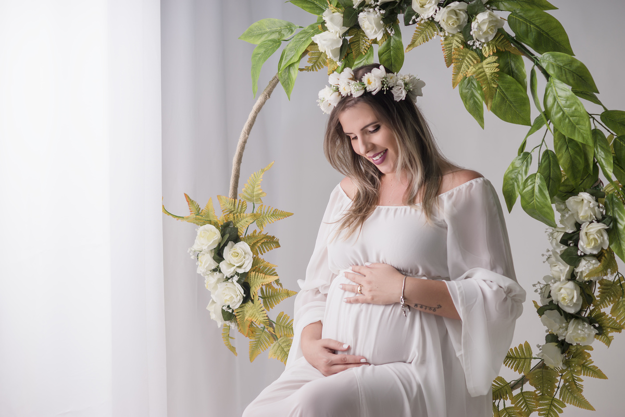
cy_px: 208
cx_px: 312
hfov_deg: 23.9
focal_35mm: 85
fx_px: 1476
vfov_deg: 16.1
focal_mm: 85
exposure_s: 1/160
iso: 100
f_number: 2.8
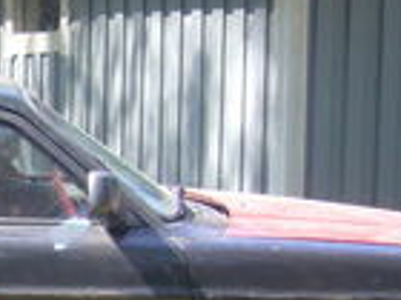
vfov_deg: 9.2
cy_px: 351
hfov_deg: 11.8
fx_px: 1853
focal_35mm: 160
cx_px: -221
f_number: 2.8
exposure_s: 1/250
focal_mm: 5.8
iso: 80
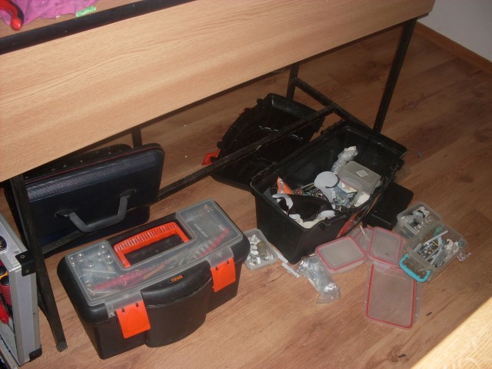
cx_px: 246
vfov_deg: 37.7
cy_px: 184
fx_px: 540
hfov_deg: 49.0
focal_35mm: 38
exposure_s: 1/45
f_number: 2.8
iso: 100
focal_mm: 6.3
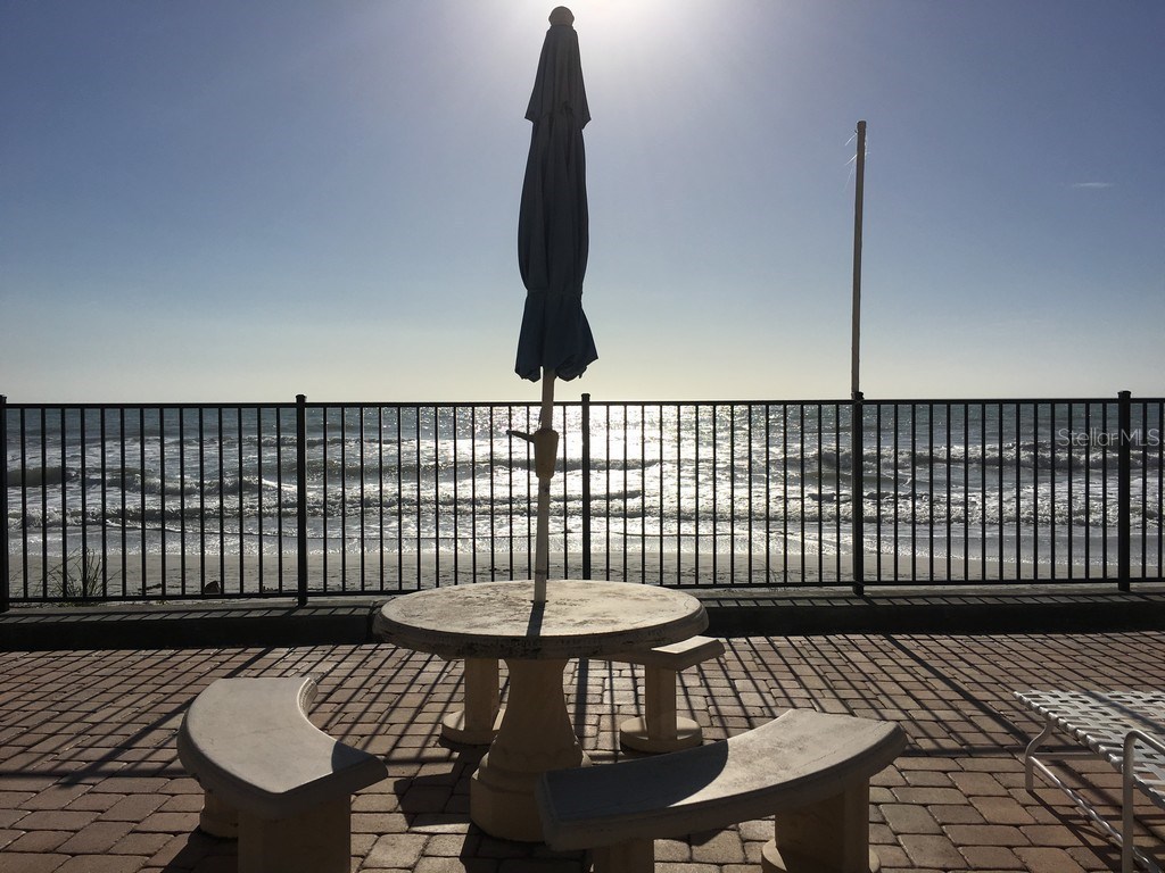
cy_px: 436
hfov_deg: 61.7
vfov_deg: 48.2
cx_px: 582
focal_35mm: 29
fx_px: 976
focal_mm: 4.15
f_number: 2.2
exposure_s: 1/9615
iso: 25
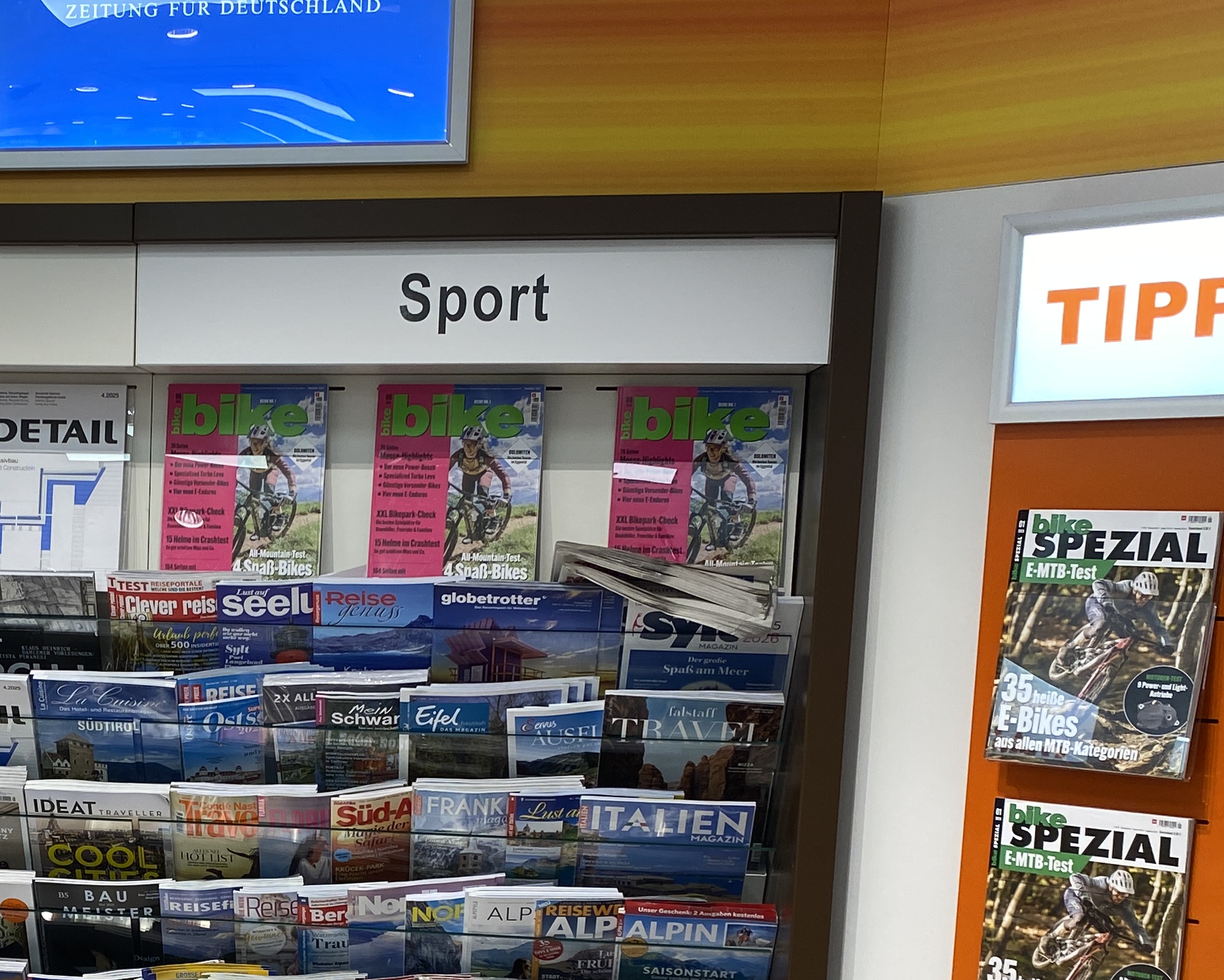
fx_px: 2065
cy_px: 850
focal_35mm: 57
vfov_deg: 26.0
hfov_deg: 31.2
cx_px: 82
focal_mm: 4.25
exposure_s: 1/100
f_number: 1.8
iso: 50
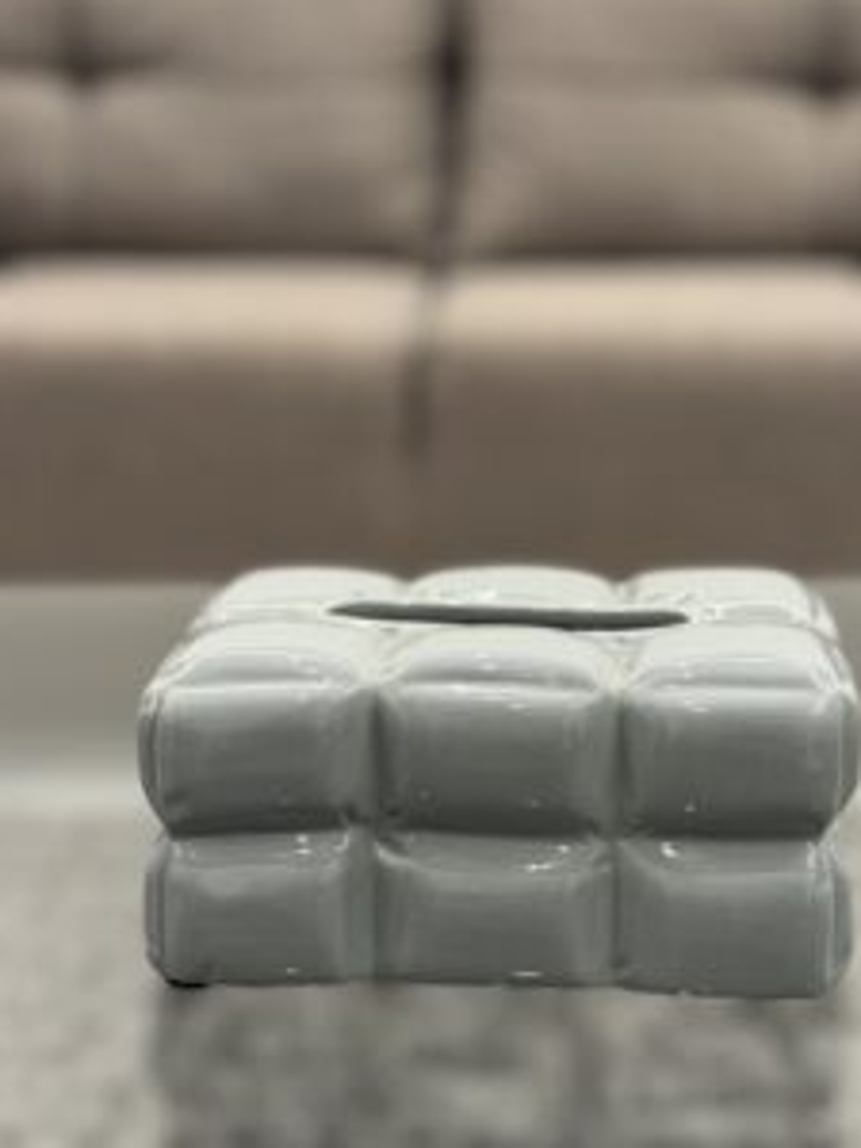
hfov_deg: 22.9
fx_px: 2122
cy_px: 628
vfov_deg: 30.2
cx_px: 494
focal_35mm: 64
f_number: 1.78
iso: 125
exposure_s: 1/50
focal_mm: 6.76
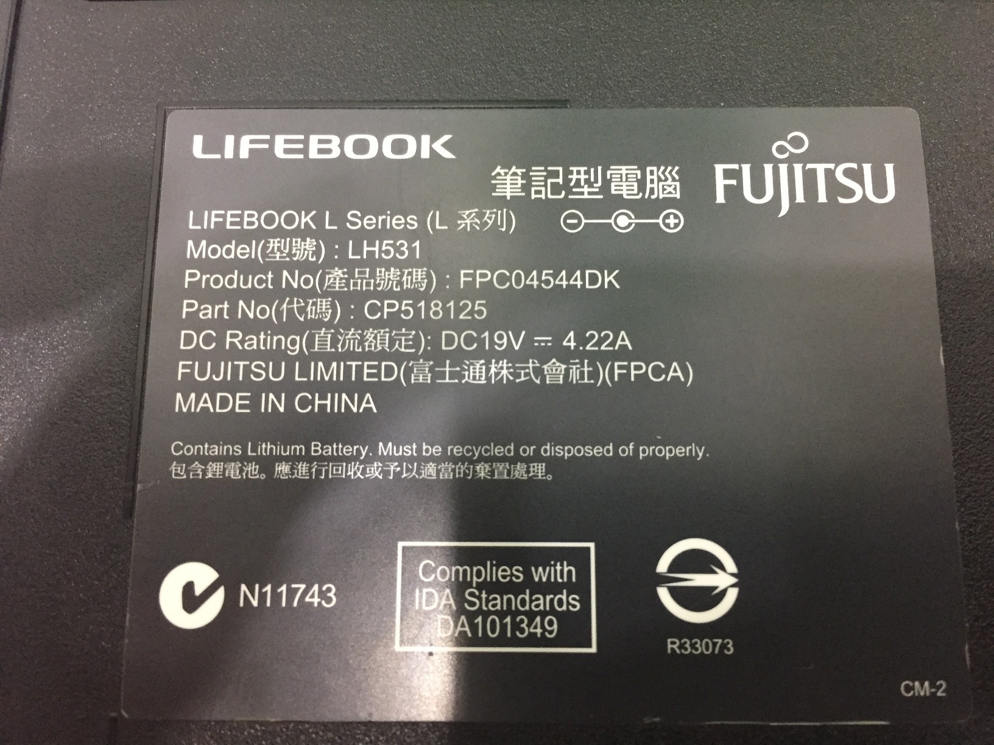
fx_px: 833
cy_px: 372
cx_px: 497
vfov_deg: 48.2
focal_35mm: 29
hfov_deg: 61.7
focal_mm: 4.15
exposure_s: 1/20
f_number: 2.2
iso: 250
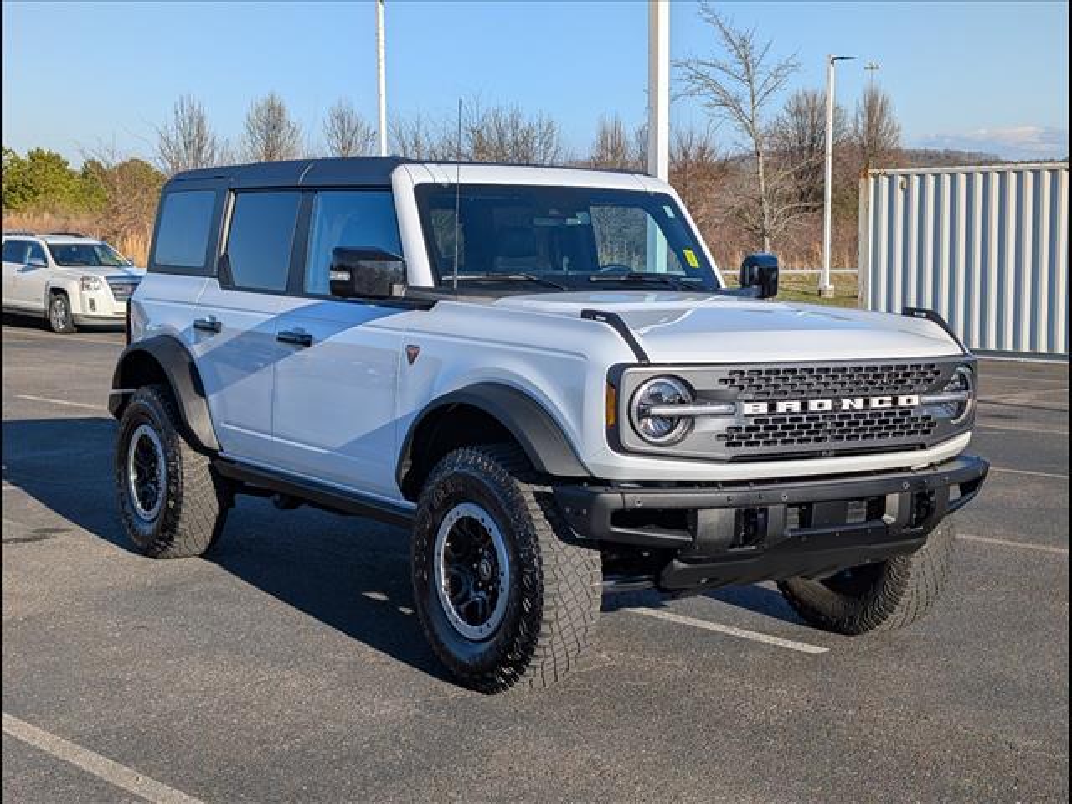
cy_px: 402
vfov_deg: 29.7
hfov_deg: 38.9
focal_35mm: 49
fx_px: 1517
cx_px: 536
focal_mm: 6.9
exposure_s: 1/1429
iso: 20
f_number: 1.68
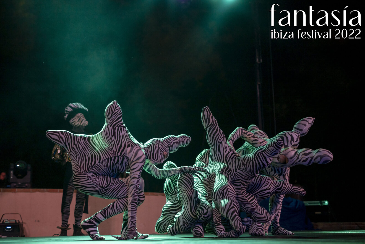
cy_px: 122
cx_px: 182
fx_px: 507
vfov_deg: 27.0
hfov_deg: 39.6
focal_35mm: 50
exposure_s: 1/200
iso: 2000
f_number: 2.2
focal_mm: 50
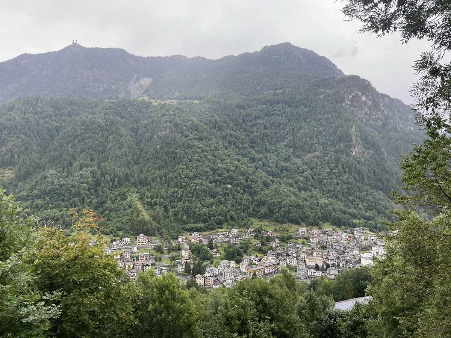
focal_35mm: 26
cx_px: 226
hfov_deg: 67.3
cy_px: 169
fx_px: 339
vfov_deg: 53.1
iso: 50
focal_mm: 5.1
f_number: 1.6
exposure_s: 1/544
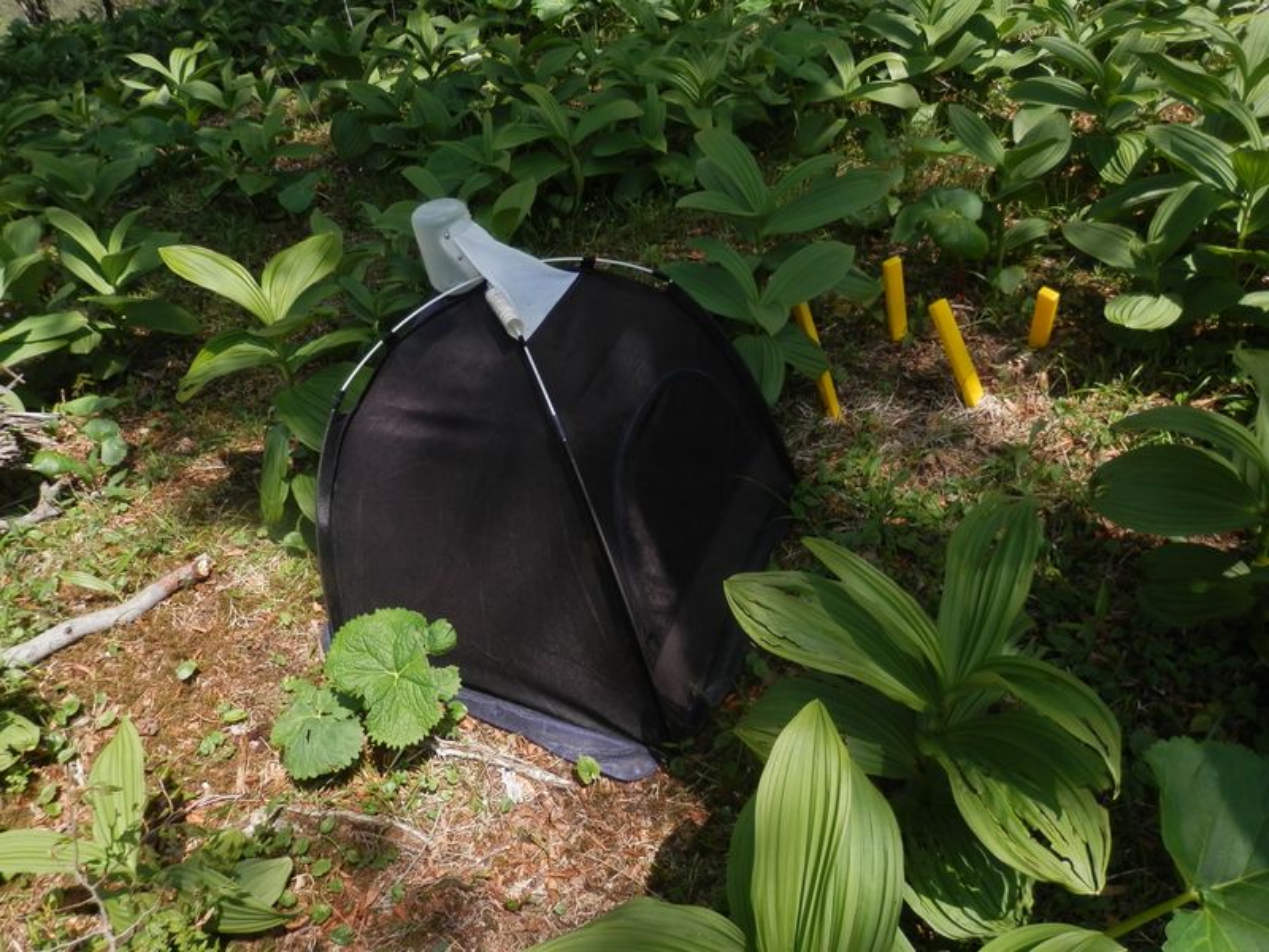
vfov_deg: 54.9
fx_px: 916
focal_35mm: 25
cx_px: 634
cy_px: 476
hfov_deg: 69.4
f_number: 3
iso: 80
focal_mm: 4.5
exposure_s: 1/640
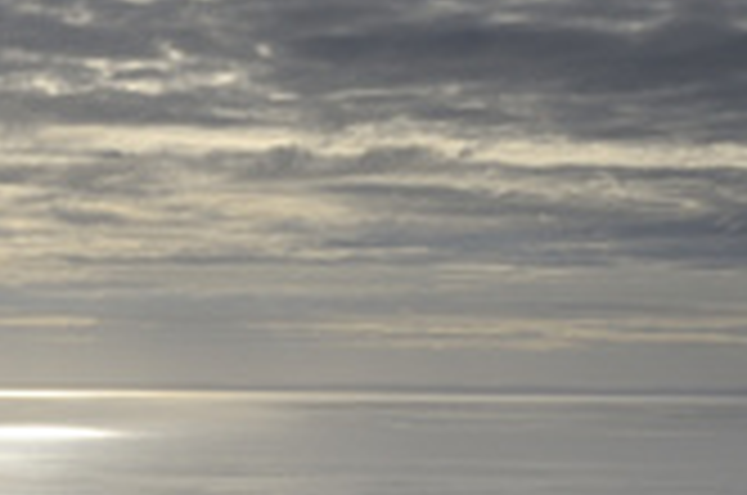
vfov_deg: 9.4
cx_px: -940
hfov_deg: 11.9
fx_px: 3003
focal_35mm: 145
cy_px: 4
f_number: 11
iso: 400
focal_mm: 30
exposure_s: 1/400
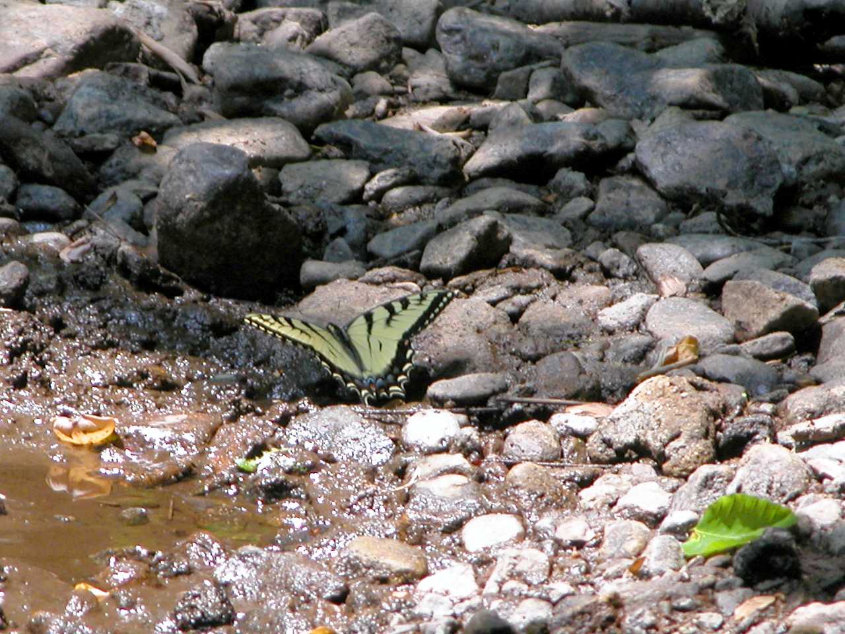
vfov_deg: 5.3
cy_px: 317
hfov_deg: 7.1
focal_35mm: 280
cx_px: 422
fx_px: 6835
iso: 100
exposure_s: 1/154
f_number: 4.2
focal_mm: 71.2
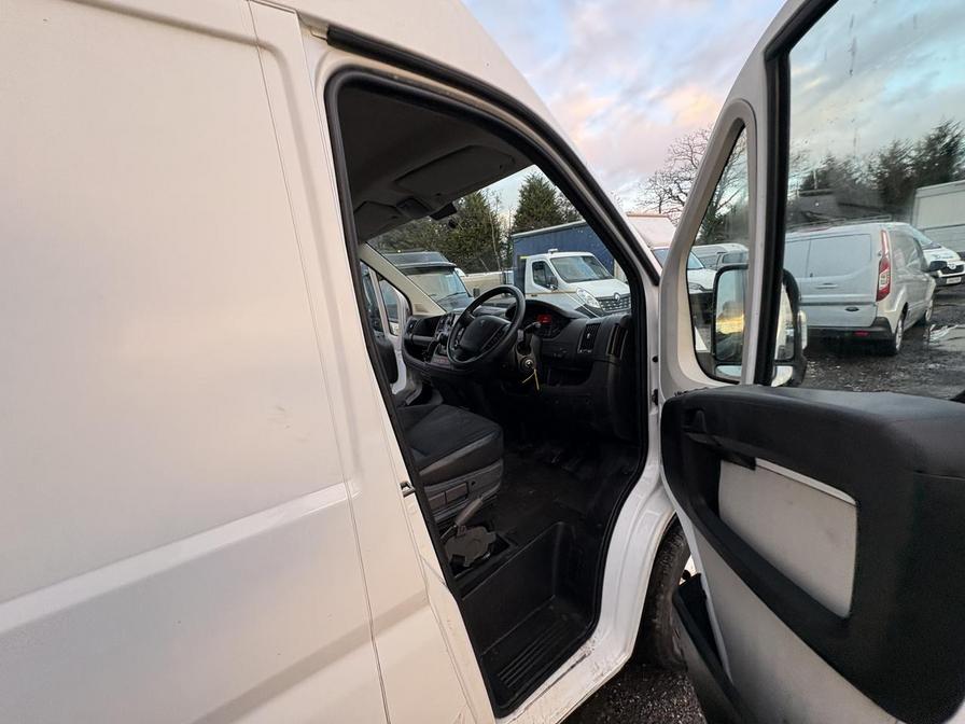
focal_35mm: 14
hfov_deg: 102.1
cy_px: 362
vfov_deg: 85.7
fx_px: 390
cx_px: 482
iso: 160
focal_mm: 2.22
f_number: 2.2
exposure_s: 1/99
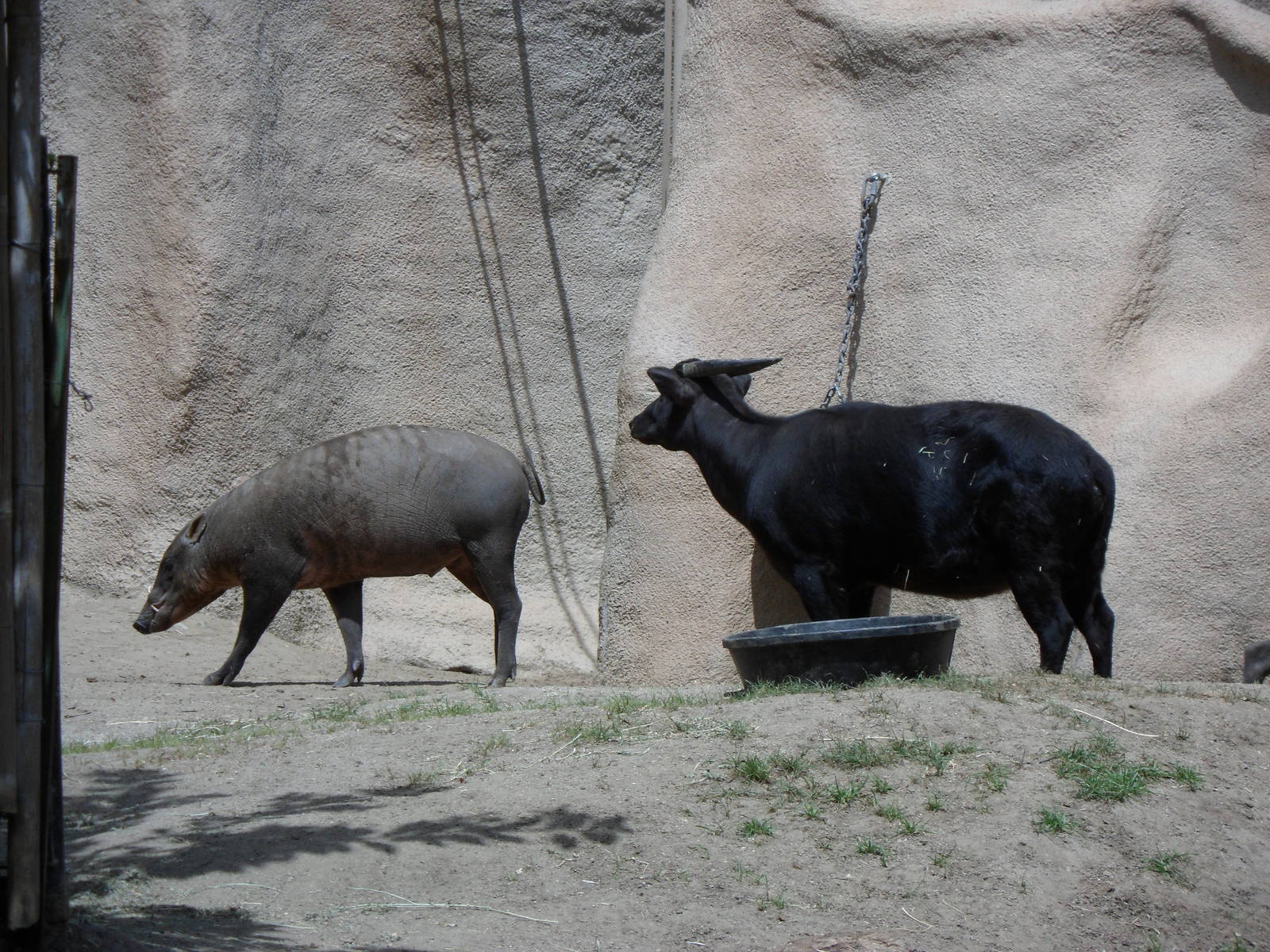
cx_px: 635
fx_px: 9906
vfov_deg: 5.5
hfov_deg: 7.3
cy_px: 476
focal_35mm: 270
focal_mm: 46.8
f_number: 5.9
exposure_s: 1/500
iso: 80
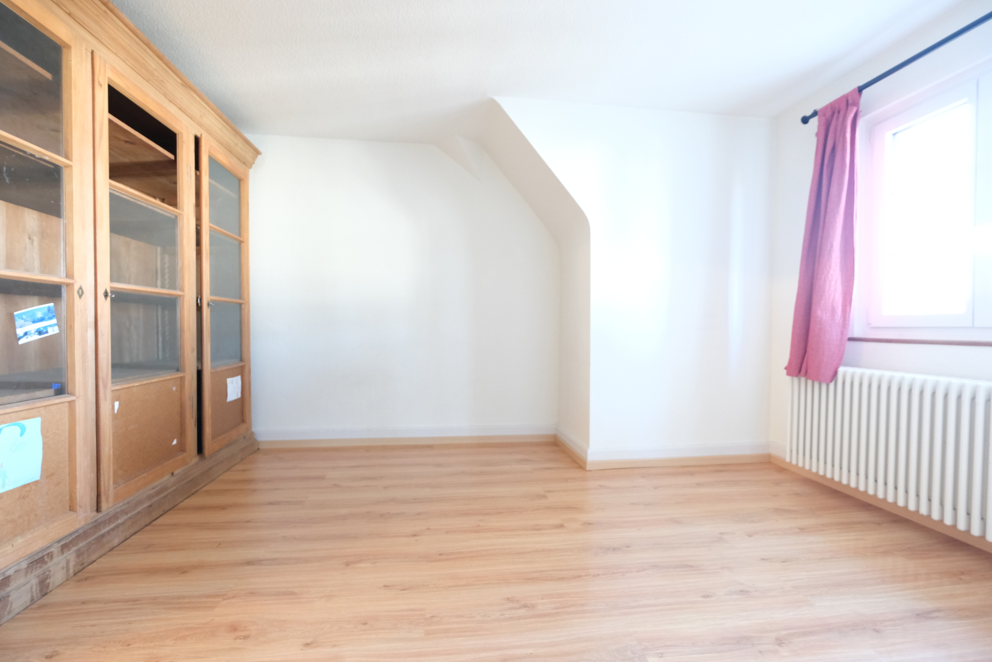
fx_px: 413
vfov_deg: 77.3
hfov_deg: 100.4
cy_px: 331
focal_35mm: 15
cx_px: 496
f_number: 4
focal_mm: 10
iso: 2500
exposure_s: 1/15
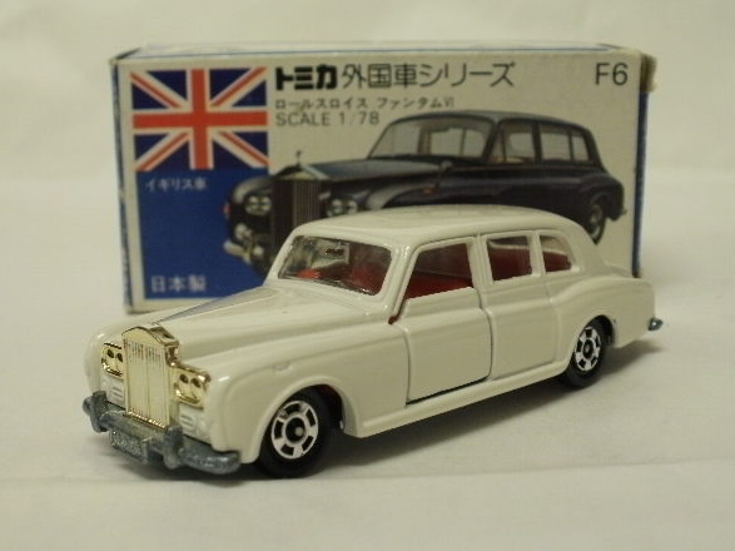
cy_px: 265
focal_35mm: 48
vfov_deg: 30.3
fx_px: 1019
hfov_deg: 39.7
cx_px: 362
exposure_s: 1/13
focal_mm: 7.7
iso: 125
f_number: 4
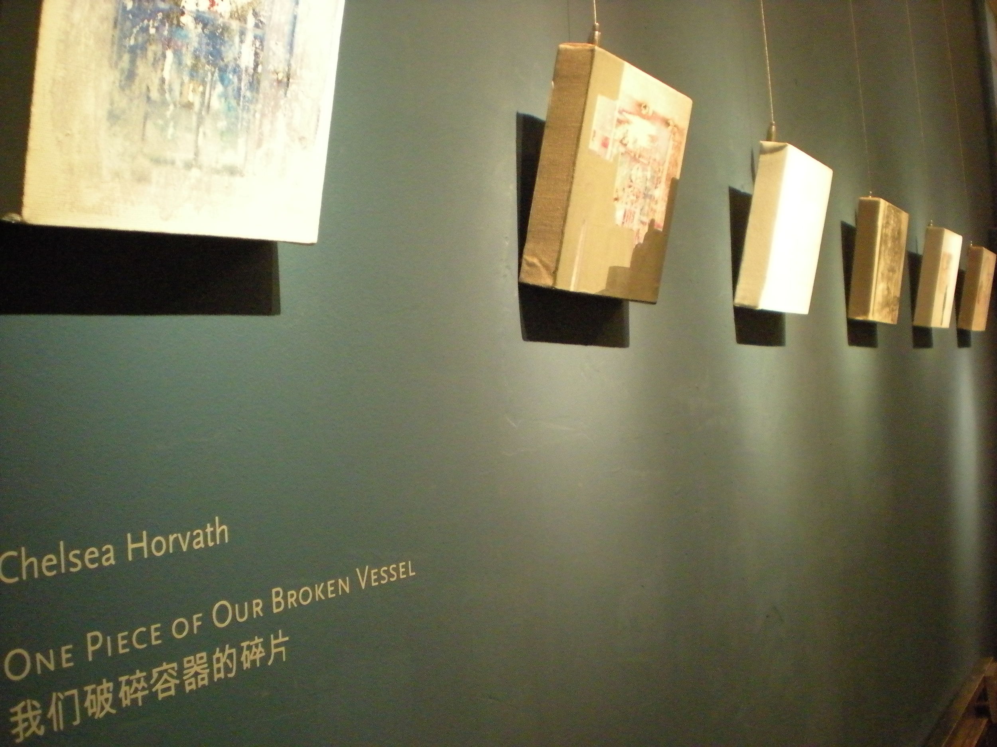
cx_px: 498
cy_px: 374
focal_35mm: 38
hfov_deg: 49.0
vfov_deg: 37.7
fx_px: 1094
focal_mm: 6.3
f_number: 3.1
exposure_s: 1/44.7
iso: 800
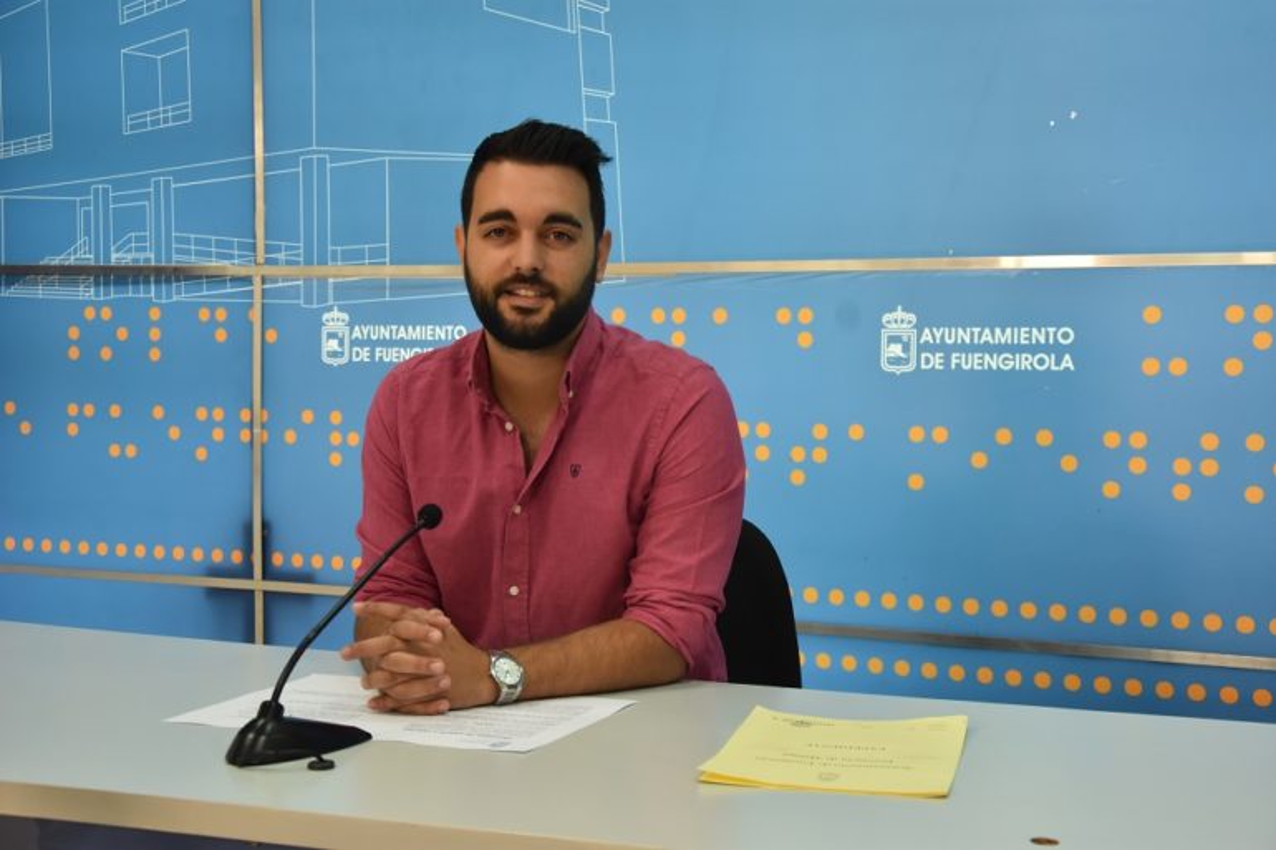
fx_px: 2020
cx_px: 638
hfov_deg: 35.1
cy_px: 425
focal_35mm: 57
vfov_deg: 23.8
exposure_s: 1/125
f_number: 5.6
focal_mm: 38
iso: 800
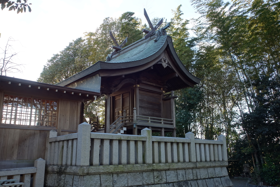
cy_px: 94
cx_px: 140
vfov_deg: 41.1
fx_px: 249
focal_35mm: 32
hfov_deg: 58.7
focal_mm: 11.75
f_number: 3.5
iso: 125
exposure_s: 1/100
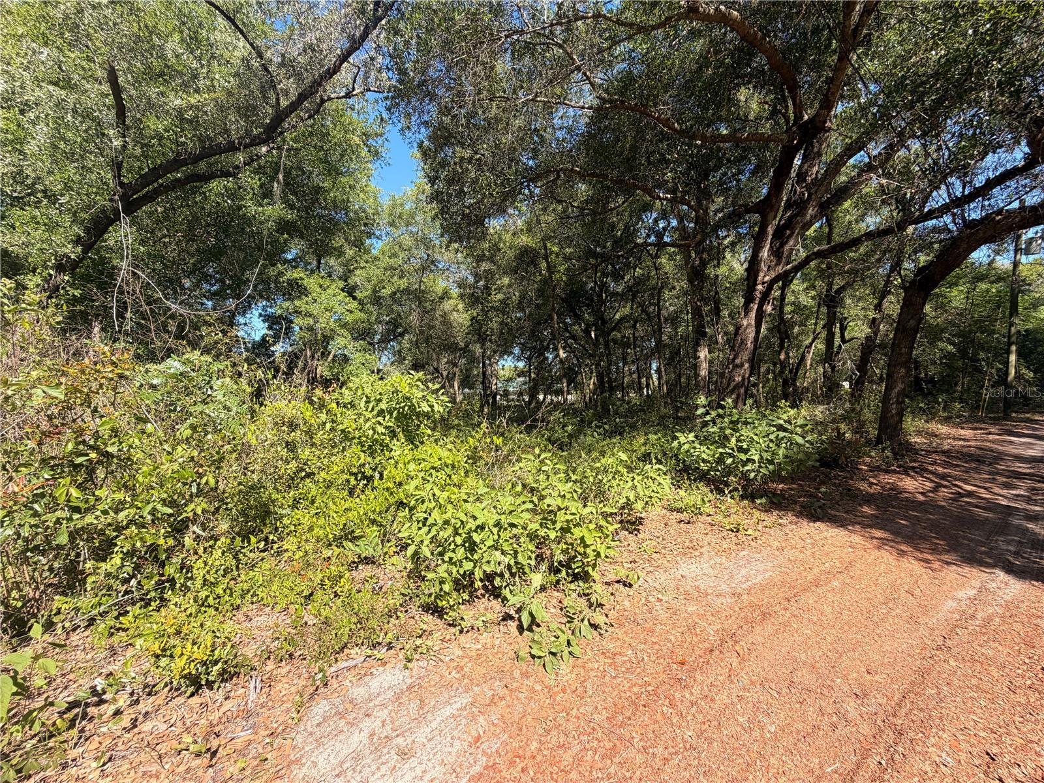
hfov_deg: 102.1
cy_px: 392
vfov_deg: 85.7
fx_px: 422
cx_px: 522
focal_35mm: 14
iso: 40
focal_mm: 2.22
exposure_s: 1/502
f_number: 2.2
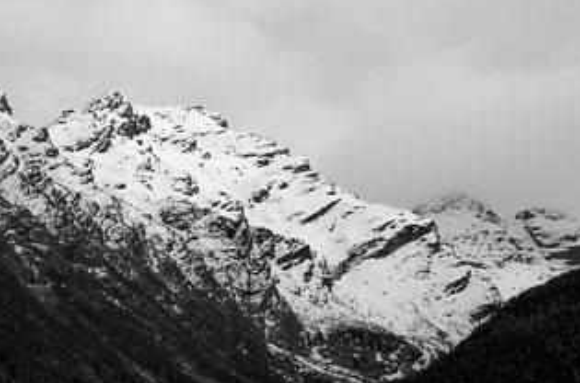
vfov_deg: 6.8
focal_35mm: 200
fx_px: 3213
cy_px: 152
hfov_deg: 10.3
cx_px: 96
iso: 100
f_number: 4
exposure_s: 1/640
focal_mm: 70
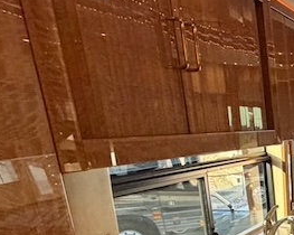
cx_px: 463
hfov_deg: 25.2
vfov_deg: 26.9
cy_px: 255
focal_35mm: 52
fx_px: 452
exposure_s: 1/42
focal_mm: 2.22
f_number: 2.2
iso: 400
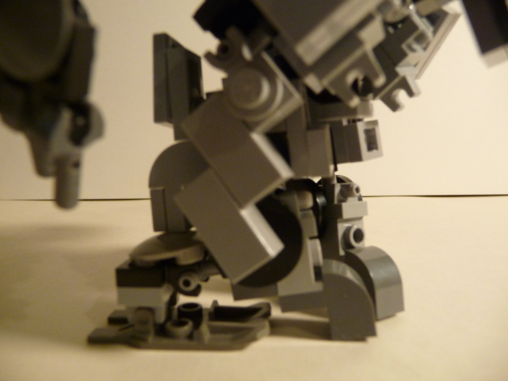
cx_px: 254
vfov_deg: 49.7
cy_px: 190
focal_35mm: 28
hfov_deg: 63.4
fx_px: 411
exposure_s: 1/30
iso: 320
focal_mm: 4.7
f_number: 3.3
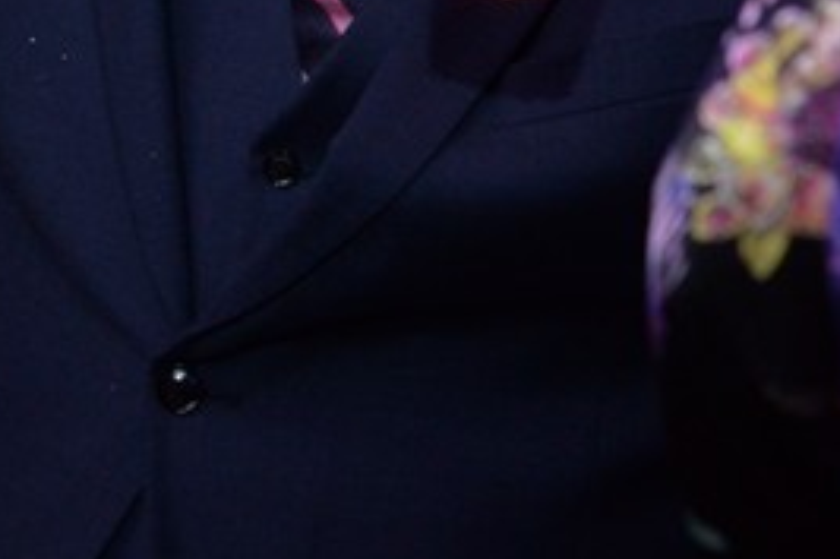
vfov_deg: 7.2
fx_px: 4384
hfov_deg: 10.9
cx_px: 224
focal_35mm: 188
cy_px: -197
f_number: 4.5
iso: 2000
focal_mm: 50
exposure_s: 1/80
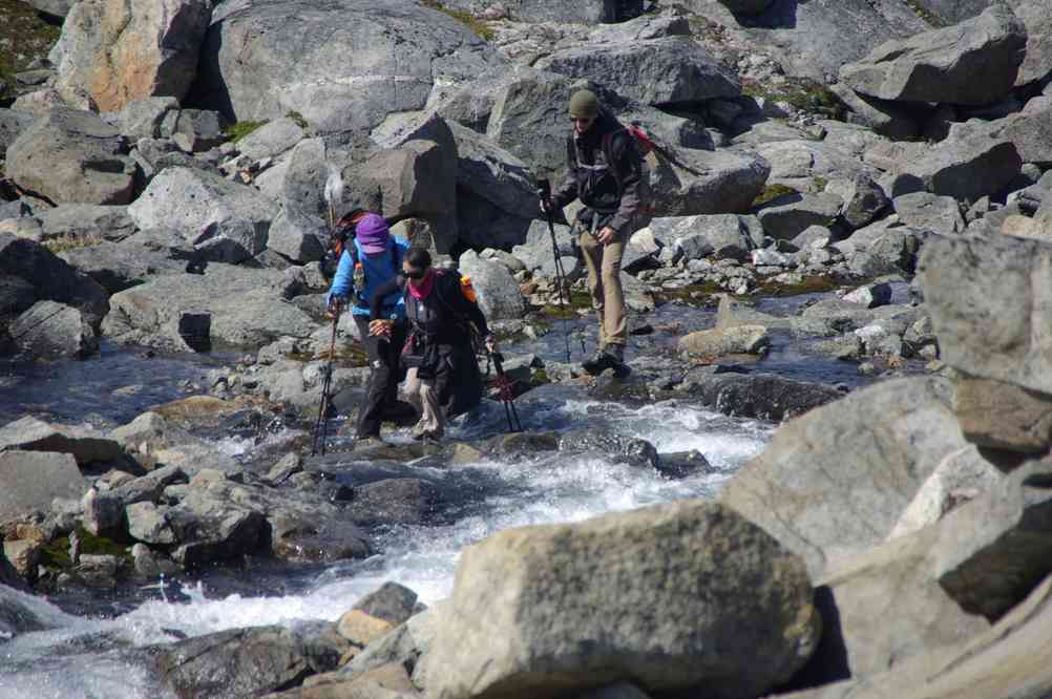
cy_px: 350
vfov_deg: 4.6
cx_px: 526
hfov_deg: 6.9
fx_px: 8758
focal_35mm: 300
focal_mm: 200
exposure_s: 1/250
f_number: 8
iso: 100
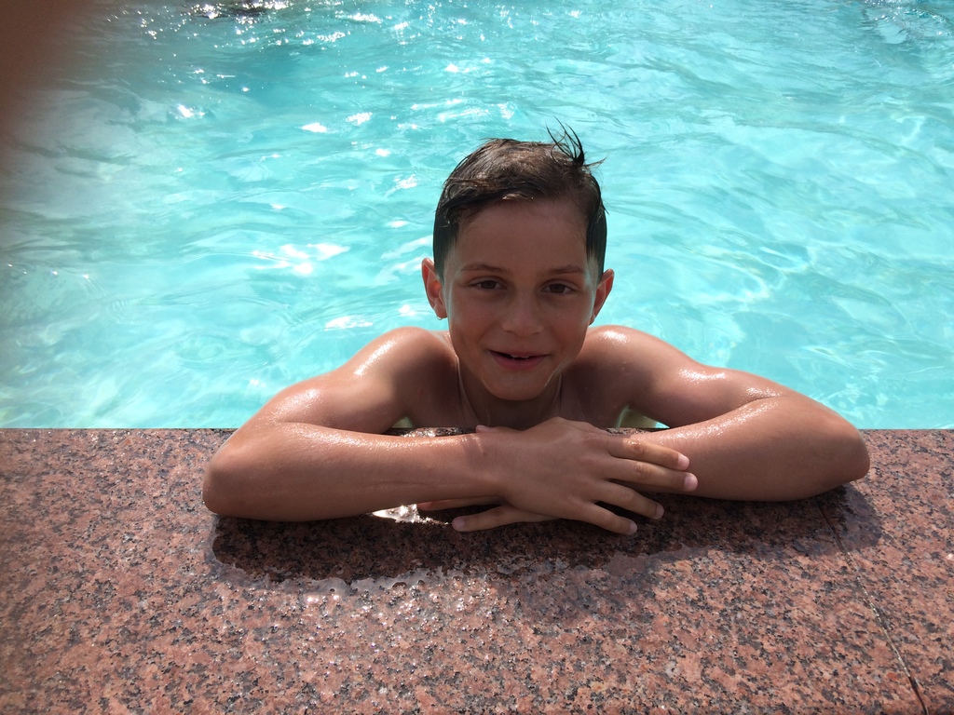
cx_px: 477
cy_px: 358
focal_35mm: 29
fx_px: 799
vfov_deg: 48.2
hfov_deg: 61.7
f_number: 2.2
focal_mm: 4.15
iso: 32
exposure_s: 1/1786
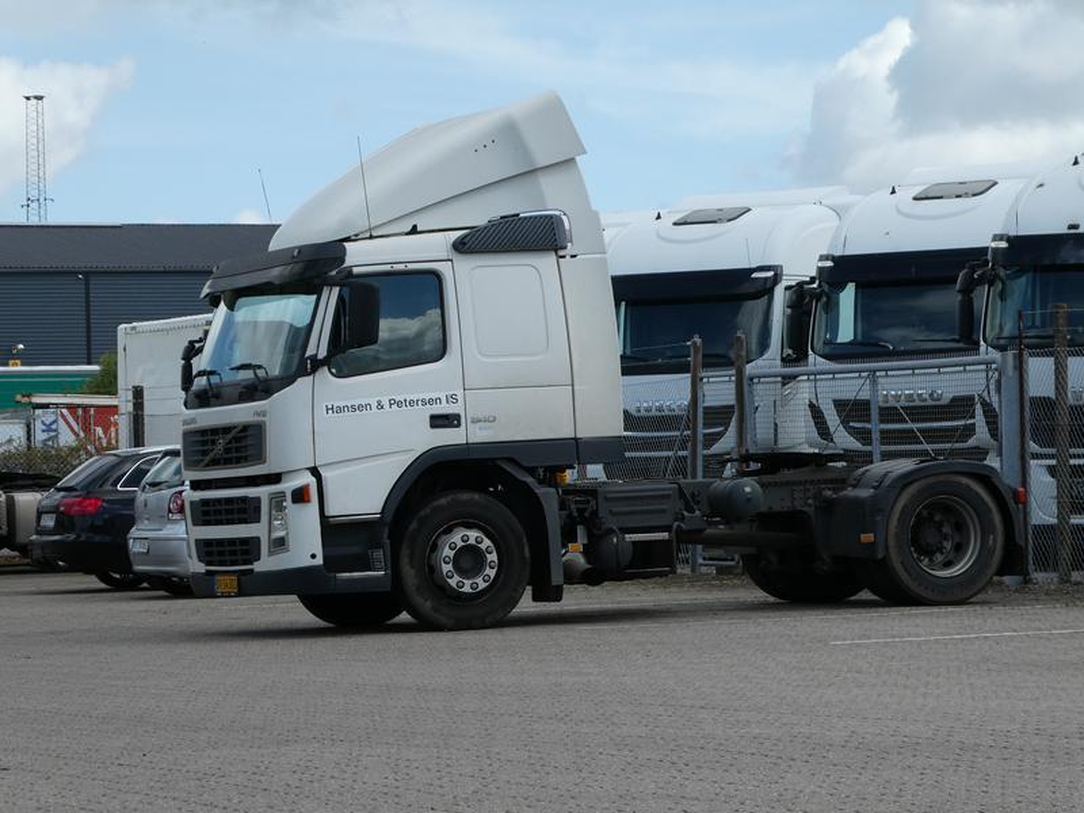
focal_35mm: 143
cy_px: 406
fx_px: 4478
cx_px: 542
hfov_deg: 13.8
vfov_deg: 10.4
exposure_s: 1/320
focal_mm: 25.6
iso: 80
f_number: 5.4
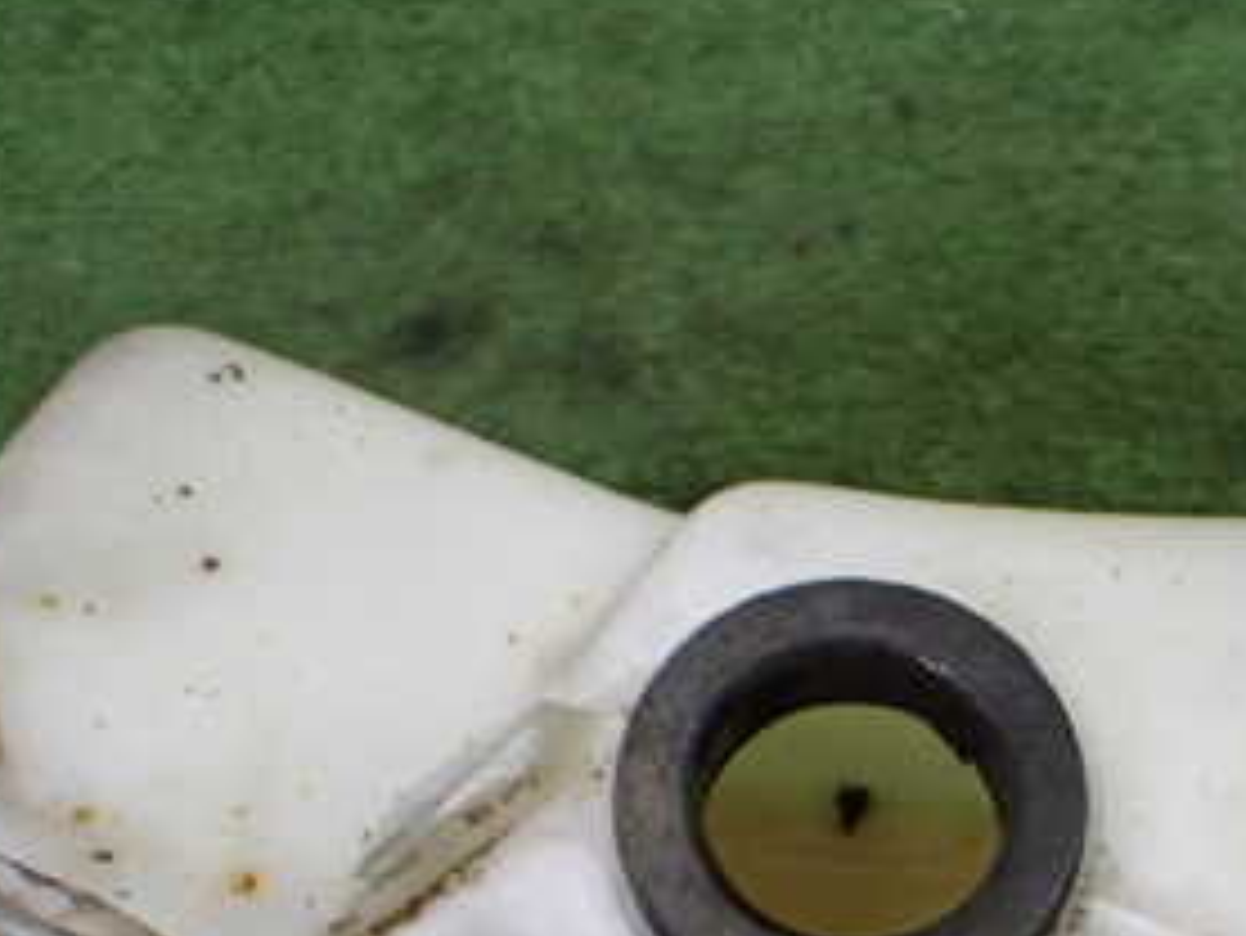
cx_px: 1066
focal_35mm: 65
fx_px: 2341
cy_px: 878
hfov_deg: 28.9
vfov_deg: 22.0
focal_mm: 5.4
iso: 500
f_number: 2.3
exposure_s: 1/125
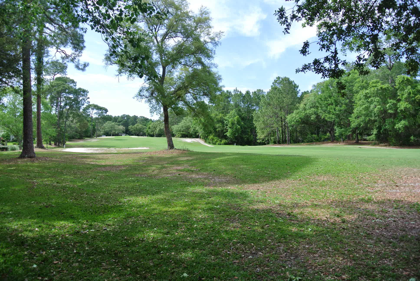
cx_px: 210
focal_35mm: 27
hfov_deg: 67.3
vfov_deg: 48.0
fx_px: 315
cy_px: 140
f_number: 4
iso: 100
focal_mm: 10
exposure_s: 1/320
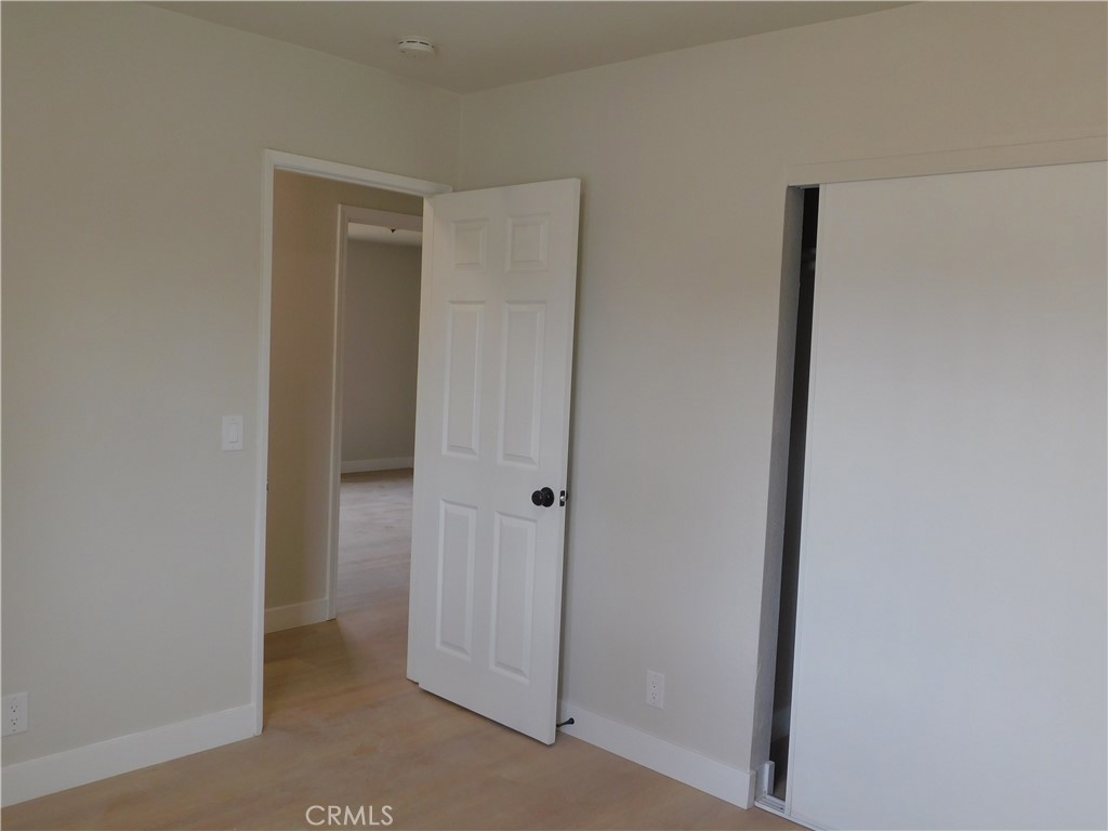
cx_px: 554
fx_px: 960
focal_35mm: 30
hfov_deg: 60.0
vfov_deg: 46.8
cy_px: 416
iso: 125
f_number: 3.2
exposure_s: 1/30
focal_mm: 5.3
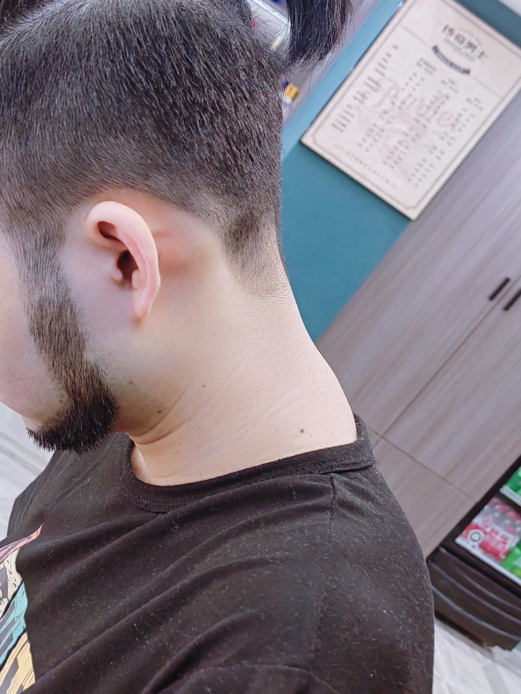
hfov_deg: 33.7
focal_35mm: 42
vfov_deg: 43.9
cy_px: 213
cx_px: 139
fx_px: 843
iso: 100
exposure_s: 1/100
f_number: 1.9
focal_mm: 5.52
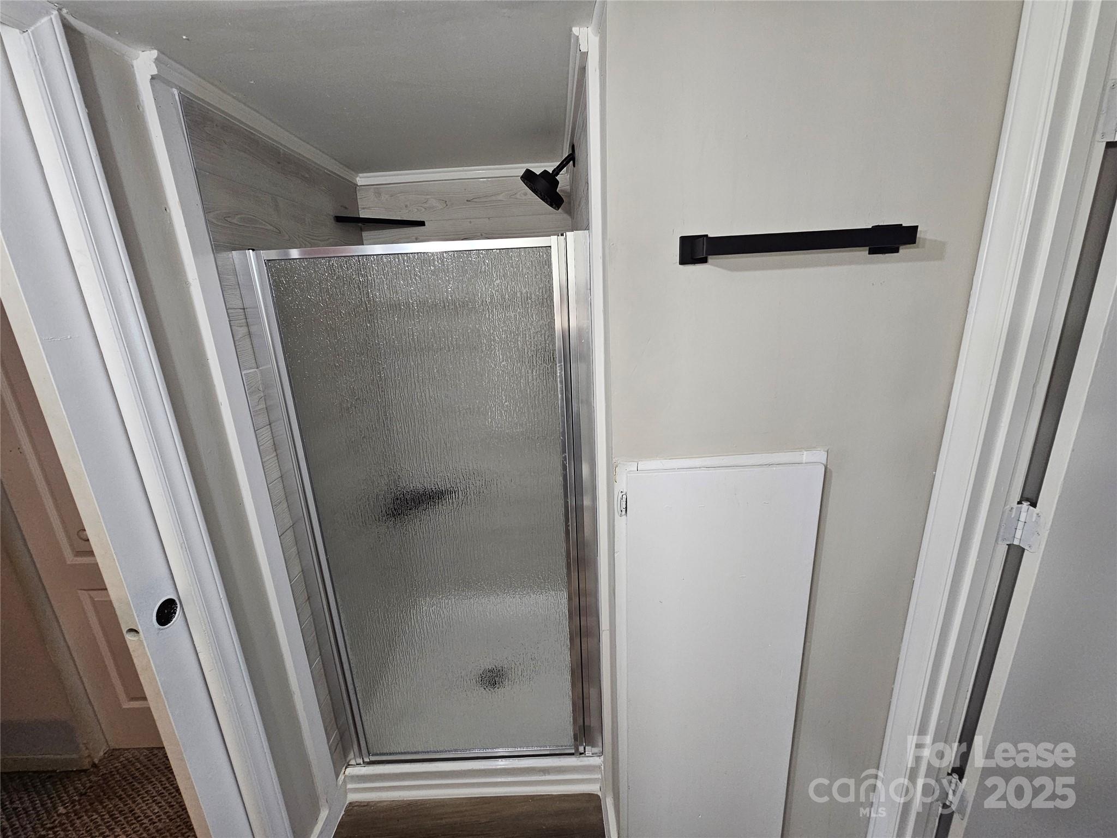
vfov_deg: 89.9
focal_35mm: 13
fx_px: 419
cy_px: 419
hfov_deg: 106.2
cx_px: 558
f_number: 2.2
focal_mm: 2.2
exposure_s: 1/60
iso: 250
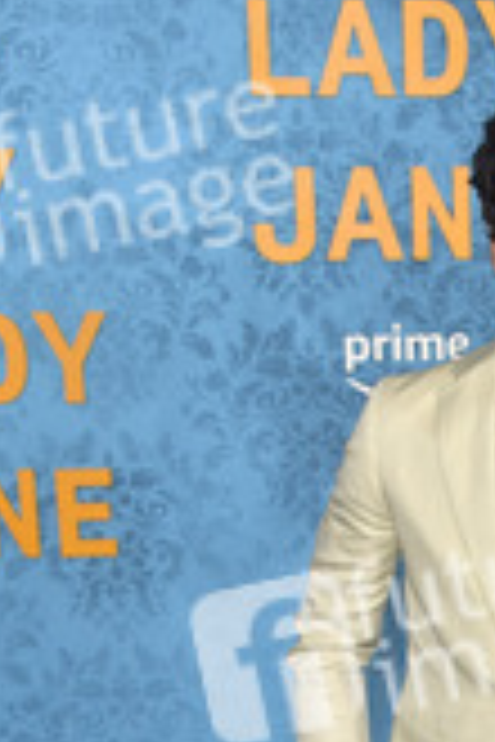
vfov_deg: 19.9
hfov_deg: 13.8
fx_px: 2000
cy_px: 863
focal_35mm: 97
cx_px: 556
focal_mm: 40
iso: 640
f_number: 6.3
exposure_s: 1/200
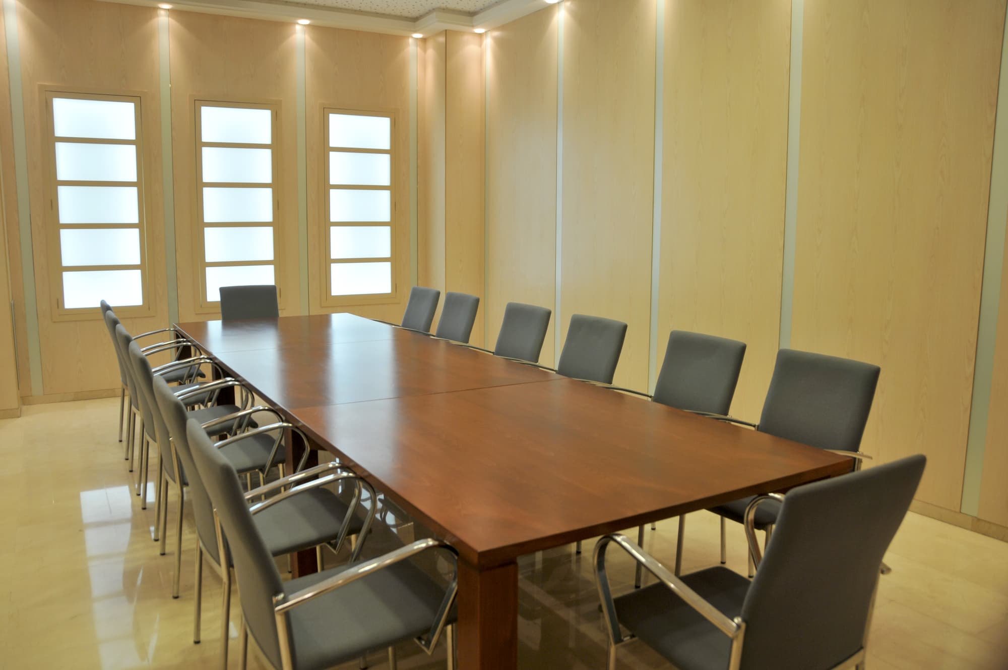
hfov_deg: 67.4
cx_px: 504
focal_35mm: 27
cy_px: 335
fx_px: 755
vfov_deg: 47.8
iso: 250
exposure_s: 1/60
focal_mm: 18
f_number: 4
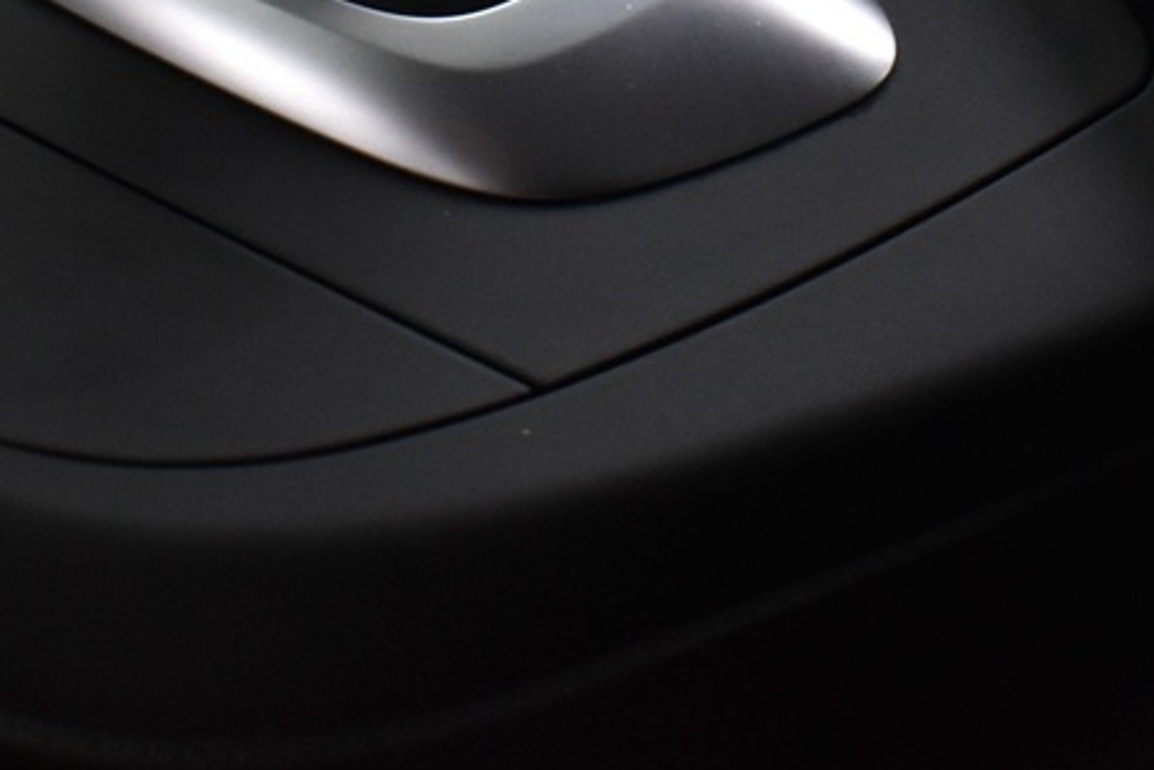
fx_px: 3046
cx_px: 464
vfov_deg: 13.4
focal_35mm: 95
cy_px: -441
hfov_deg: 21.4
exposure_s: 1/13
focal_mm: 18
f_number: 5.6
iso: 1250
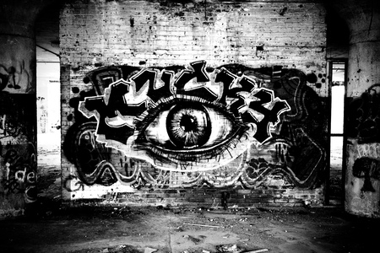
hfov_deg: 48.5
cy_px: 126
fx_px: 422
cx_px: 190
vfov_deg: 33.4
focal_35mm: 40
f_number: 2.8
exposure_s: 1/50
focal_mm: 26
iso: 100
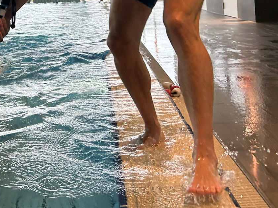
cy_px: -8
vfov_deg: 22.3
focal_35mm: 63
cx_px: -31
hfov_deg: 27.9
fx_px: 506
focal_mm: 5.7
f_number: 1.5
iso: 32
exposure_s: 1/136
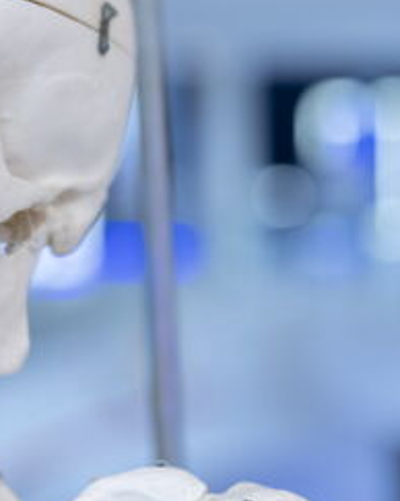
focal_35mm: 102
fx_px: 1511
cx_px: 44
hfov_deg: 14.9
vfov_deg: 18.8
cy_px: 175
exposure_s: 1/60
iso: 250
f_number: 2.2
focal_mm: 55
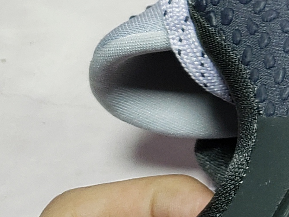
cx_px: 691
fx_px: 1311
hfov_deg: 10.7
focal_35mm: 157
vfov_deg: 9.3
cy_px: -39
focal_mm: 4.3
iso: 50
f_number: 1.5
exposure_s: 1/412
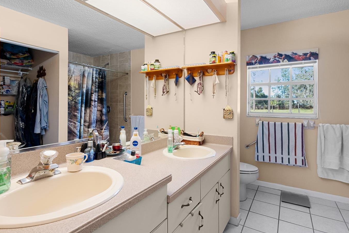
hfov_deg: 86.9
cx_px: 182
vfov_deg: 64.6
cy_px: 116
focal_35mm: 19
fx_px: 184
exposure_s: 1/8
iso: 1000
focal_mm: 16
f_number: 10
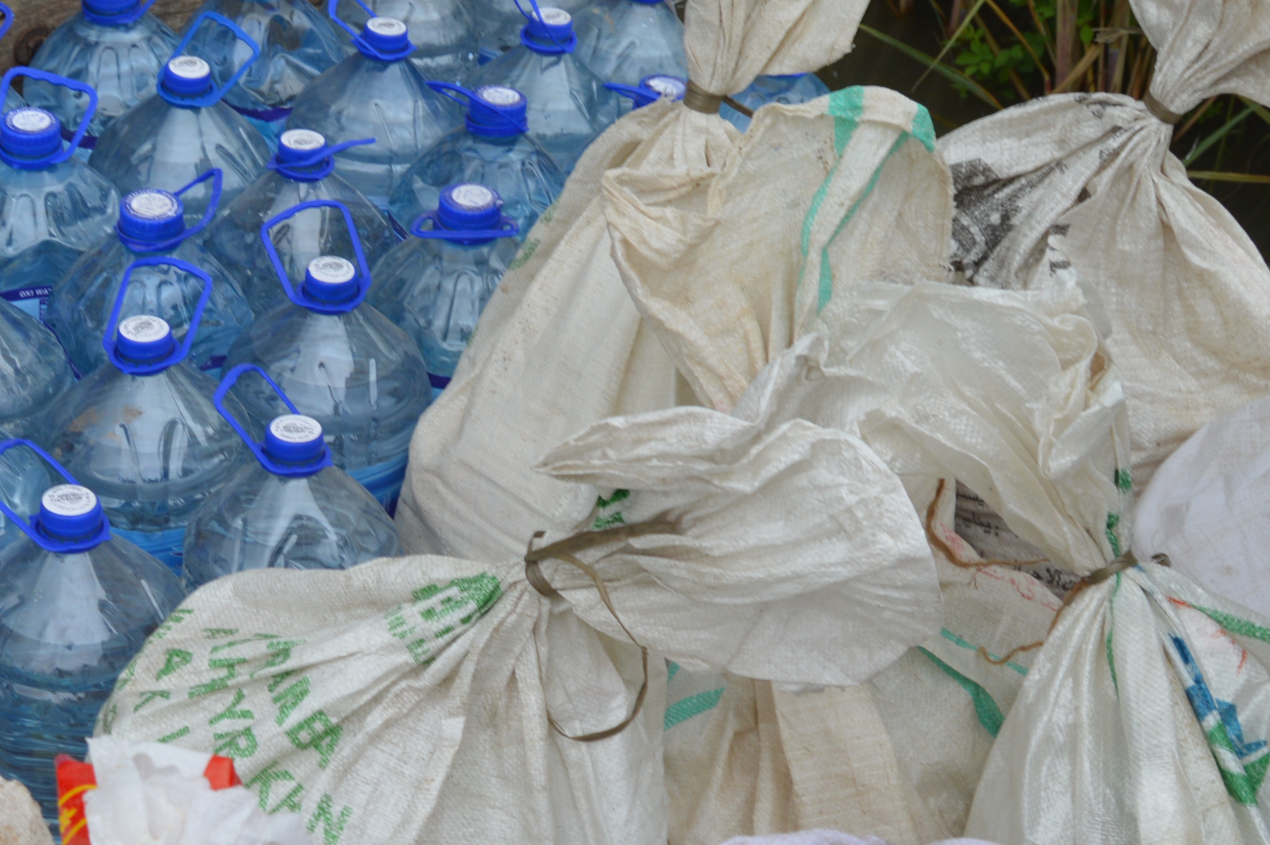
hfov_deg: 30.8
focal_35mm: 64
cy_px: 776
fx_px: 2256
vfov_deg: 20.7
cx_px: 302
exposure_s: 1/200
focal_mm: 18
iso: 100
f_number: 7.1
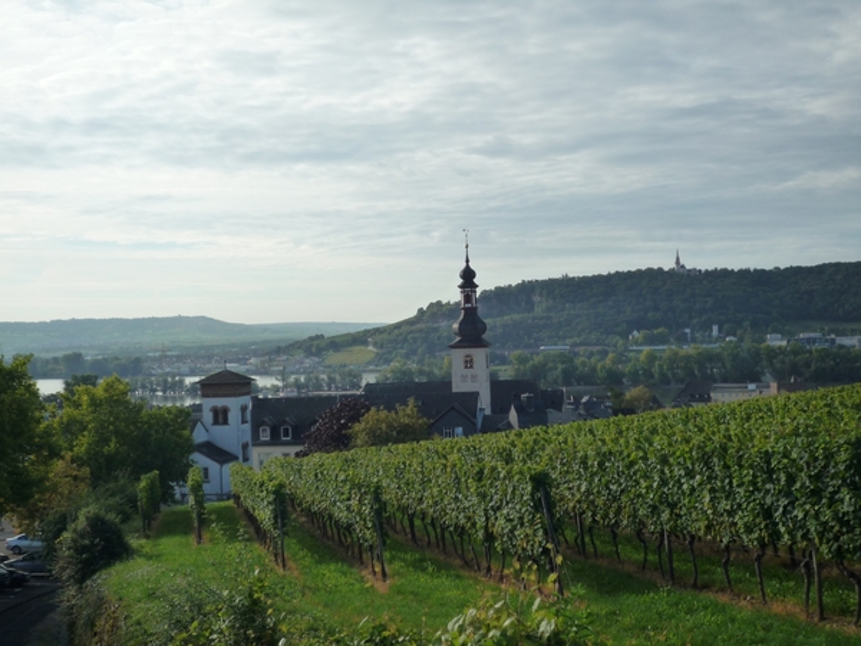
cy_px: 323
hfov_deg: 40.4
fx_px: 1169
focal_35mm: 47
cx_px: 430
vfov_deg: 30.9
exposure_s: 1/800
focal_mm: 8.3
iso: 160
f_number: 4.3
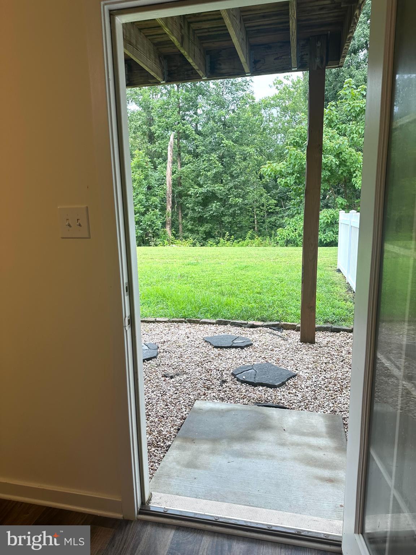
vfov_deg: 71.6
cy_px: 278
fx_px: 385
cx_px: 208
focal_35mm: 24
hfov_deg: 56.8
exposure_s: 1/162
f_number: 1.78
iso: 64
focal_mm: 6.86
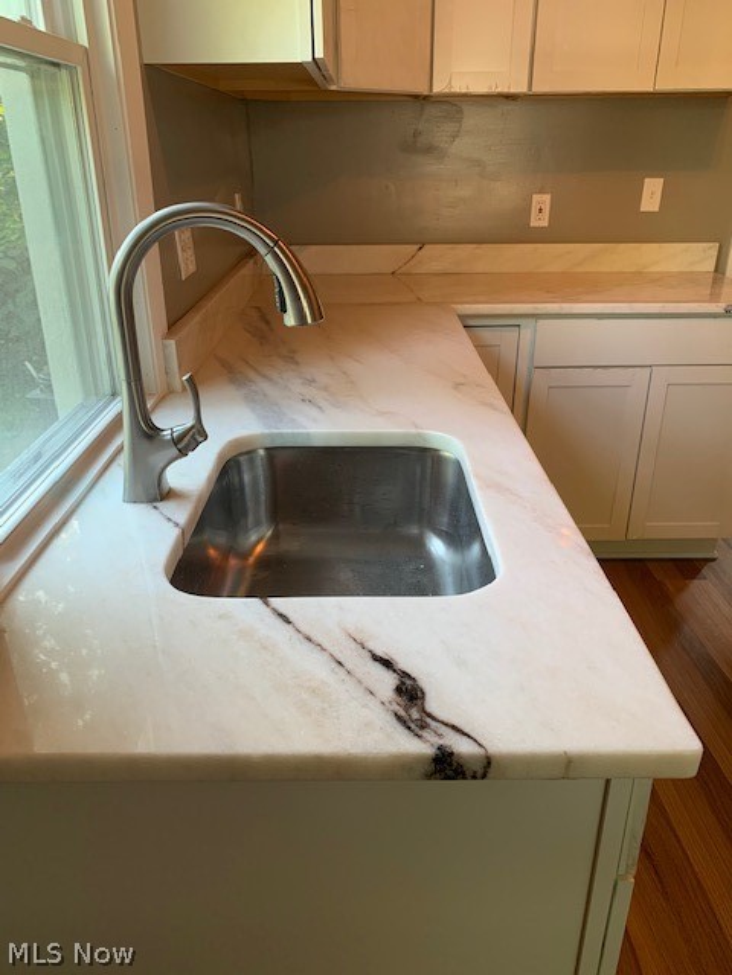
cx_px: 366
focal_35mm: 26
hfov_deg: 53.1
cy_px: 488
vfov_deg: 67.3
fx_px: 733
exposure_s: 1/60
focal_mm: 4.25
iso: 125
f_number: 1.8
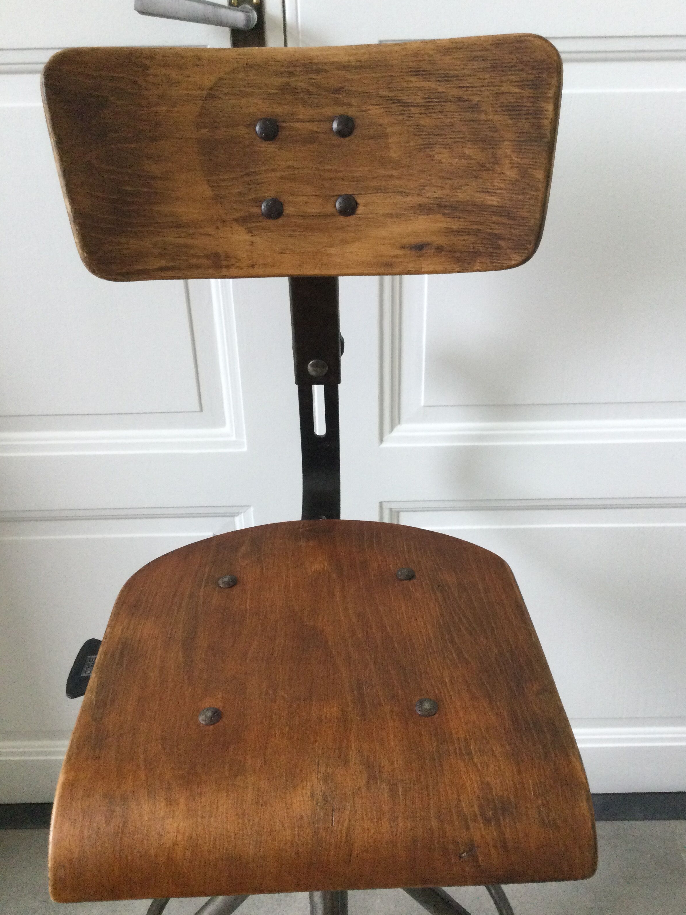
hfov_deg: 44.2
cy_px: 447
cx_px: 352
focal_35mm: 32
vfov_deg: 56.8
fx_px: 845
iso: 200
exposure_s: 1/33
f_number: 2.4
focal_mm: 3.3
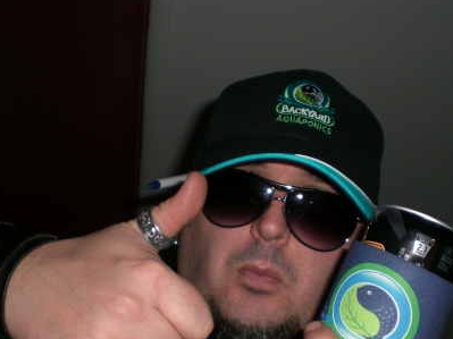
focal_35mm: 61
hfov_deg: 31.5
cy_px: 249
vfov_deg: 23.8
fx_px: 798
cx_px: 286
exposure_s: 1/60
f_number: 3.1
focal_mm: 6.3
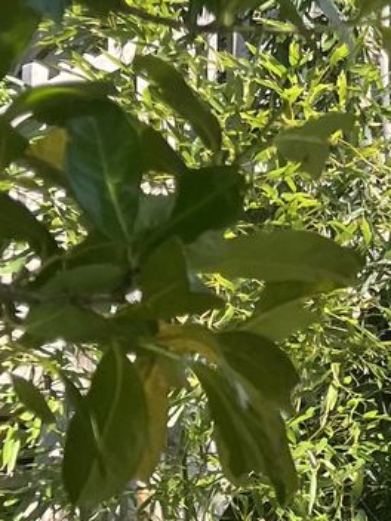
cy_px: 374
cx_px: 813
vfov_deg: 13.9
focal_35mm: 142
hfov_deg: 9.7
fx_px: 2139
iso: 50
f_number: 1.6
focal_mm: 5.1
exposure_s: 1/787
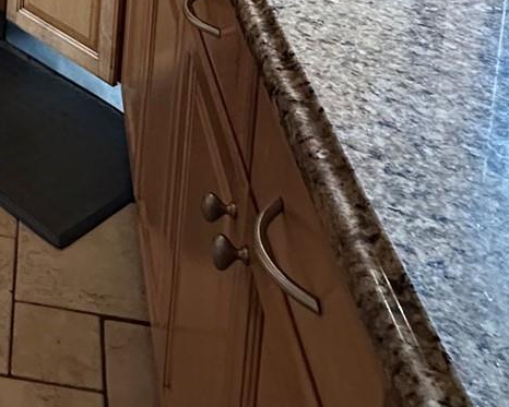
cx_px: -97
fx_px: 904
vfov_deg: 19.8
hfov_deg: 27.7
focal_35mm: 60
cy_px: -291
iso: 500
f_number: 2.2
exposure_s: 1/60
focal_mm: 2.22
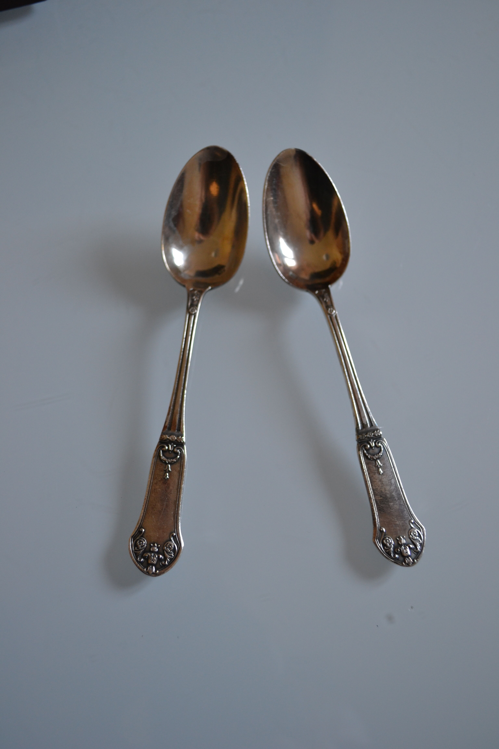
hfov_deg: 36.9
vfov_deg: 53.1
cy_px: 374
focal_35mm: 36
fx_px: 748
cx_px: 250
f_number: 4
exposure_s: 1/60
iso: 400
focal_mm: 24
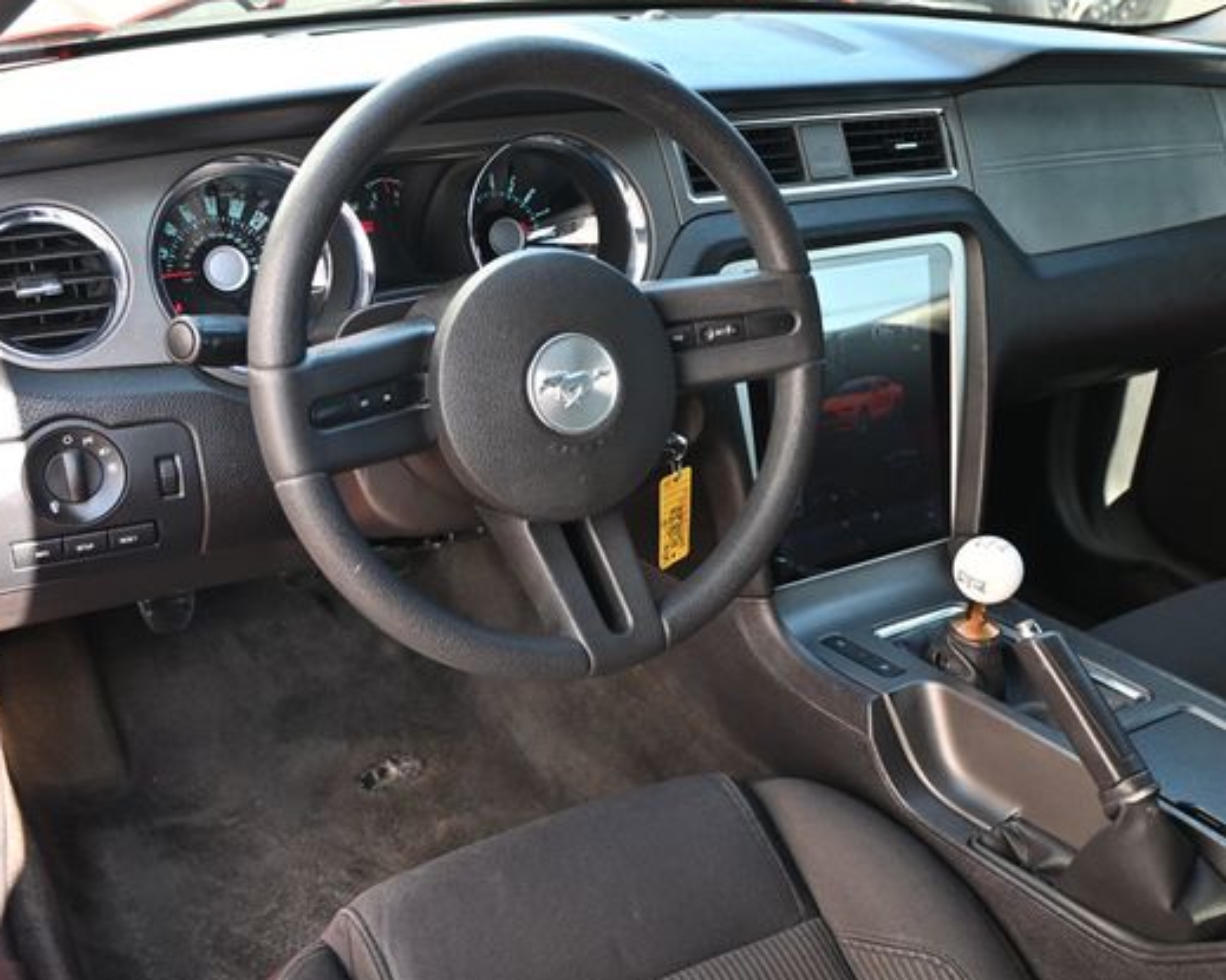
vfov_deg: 39.8
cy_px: 479
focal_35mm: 37
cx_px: 626
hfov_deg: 48.8
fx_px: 1353
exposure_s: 1/125
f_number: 4
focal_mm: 21.5
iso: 450
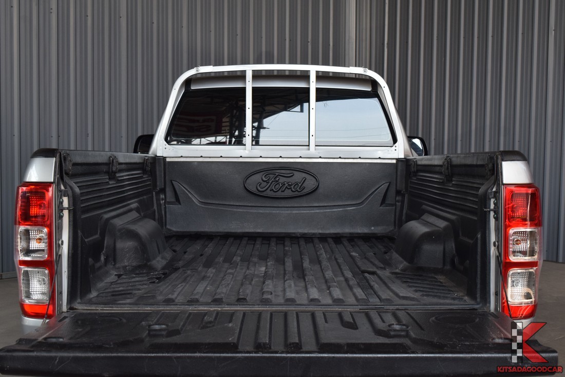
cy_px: 188
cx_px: 282
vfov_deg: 26.5
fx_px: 800
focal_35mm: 51
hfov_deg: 38.9
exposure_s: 1/250
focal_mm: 34
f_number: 9
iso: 800
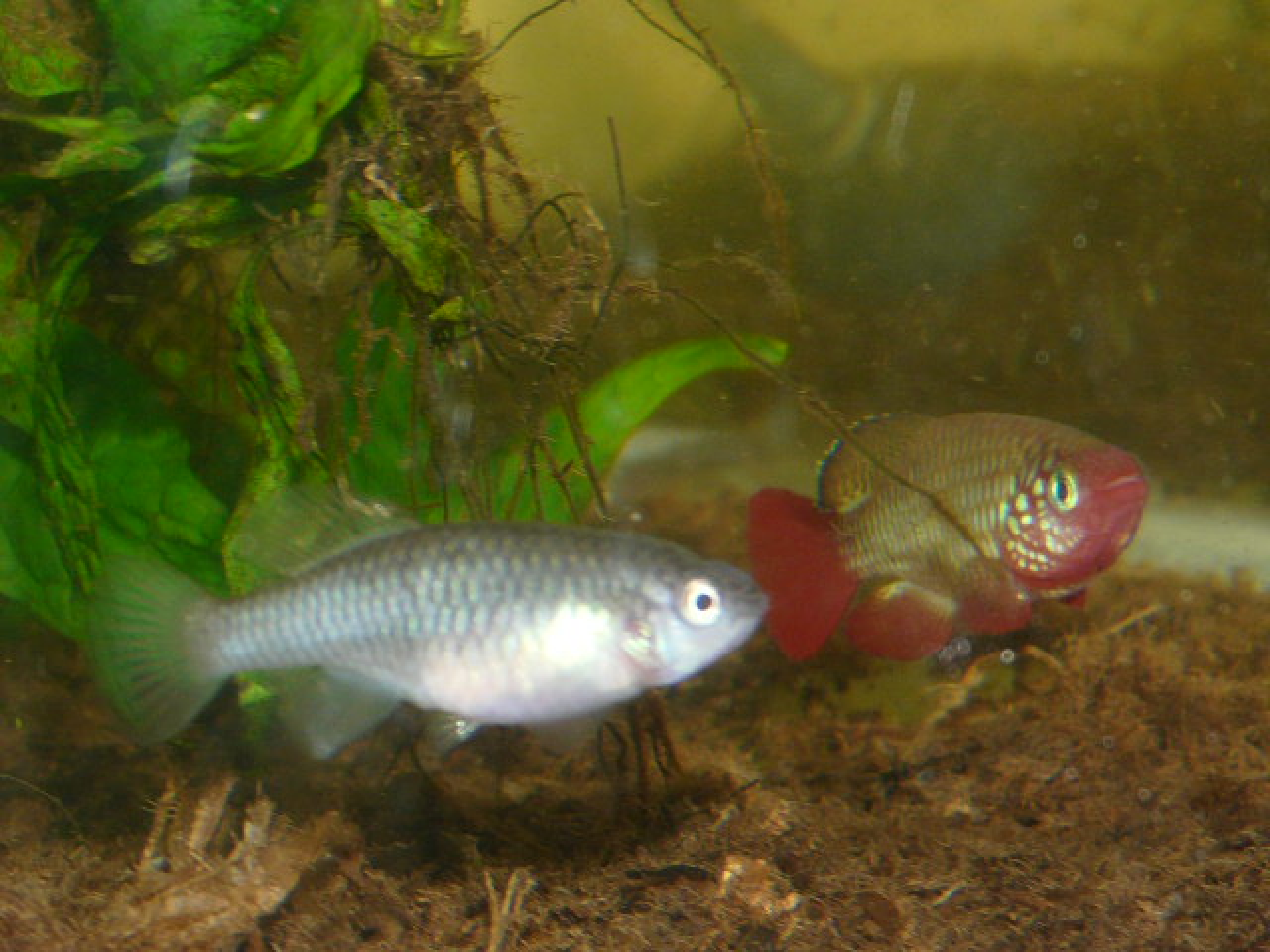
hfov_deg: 16.0
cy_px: 476
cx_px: 635
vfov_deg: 12.0
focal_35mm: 123
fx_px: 4513
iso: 100
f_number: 4
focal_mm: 12.6
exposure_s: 1/50
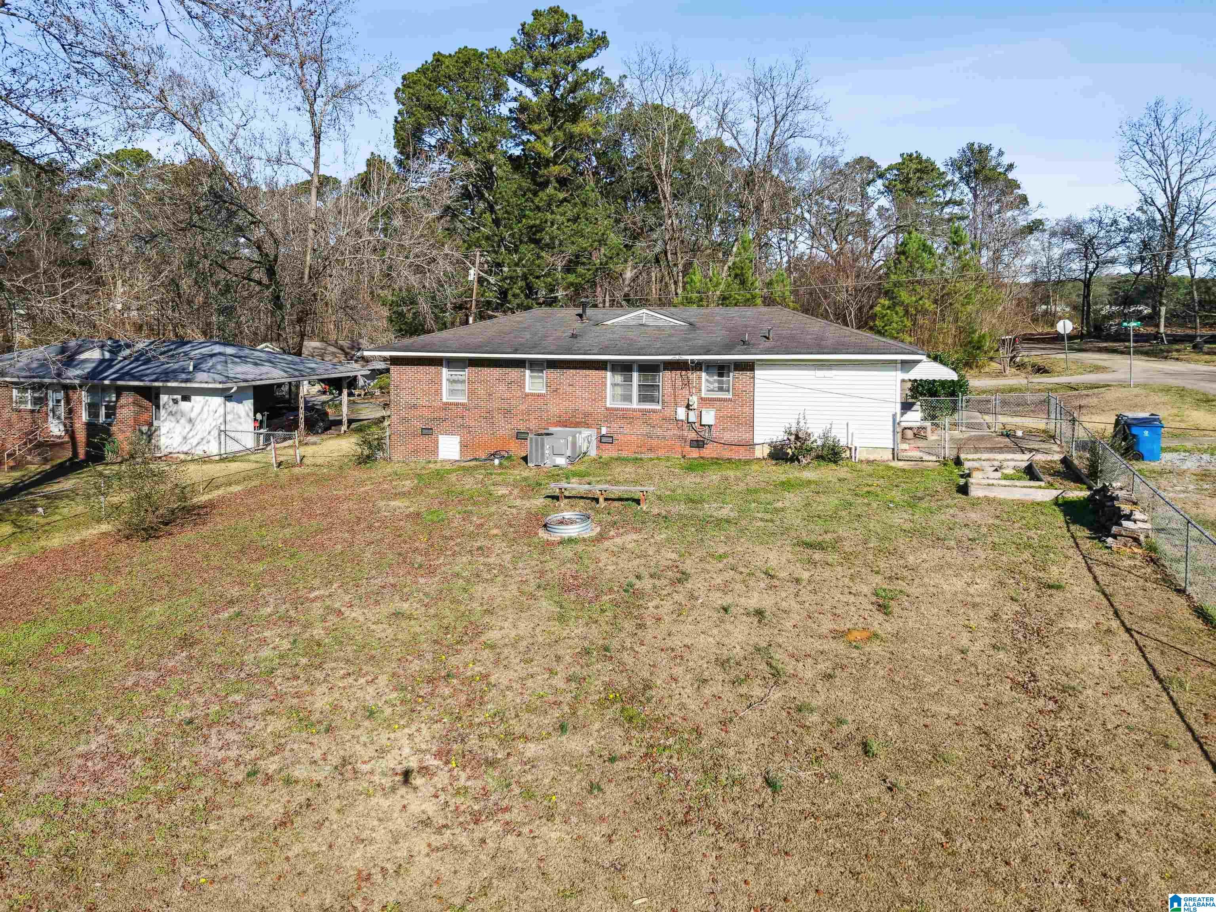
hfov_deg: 71.6
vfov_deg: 56.8
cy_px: 456
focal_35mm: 24
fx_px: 843
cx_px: 608
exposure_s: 1/4000
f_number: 1.8
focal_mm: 8.7
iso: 170
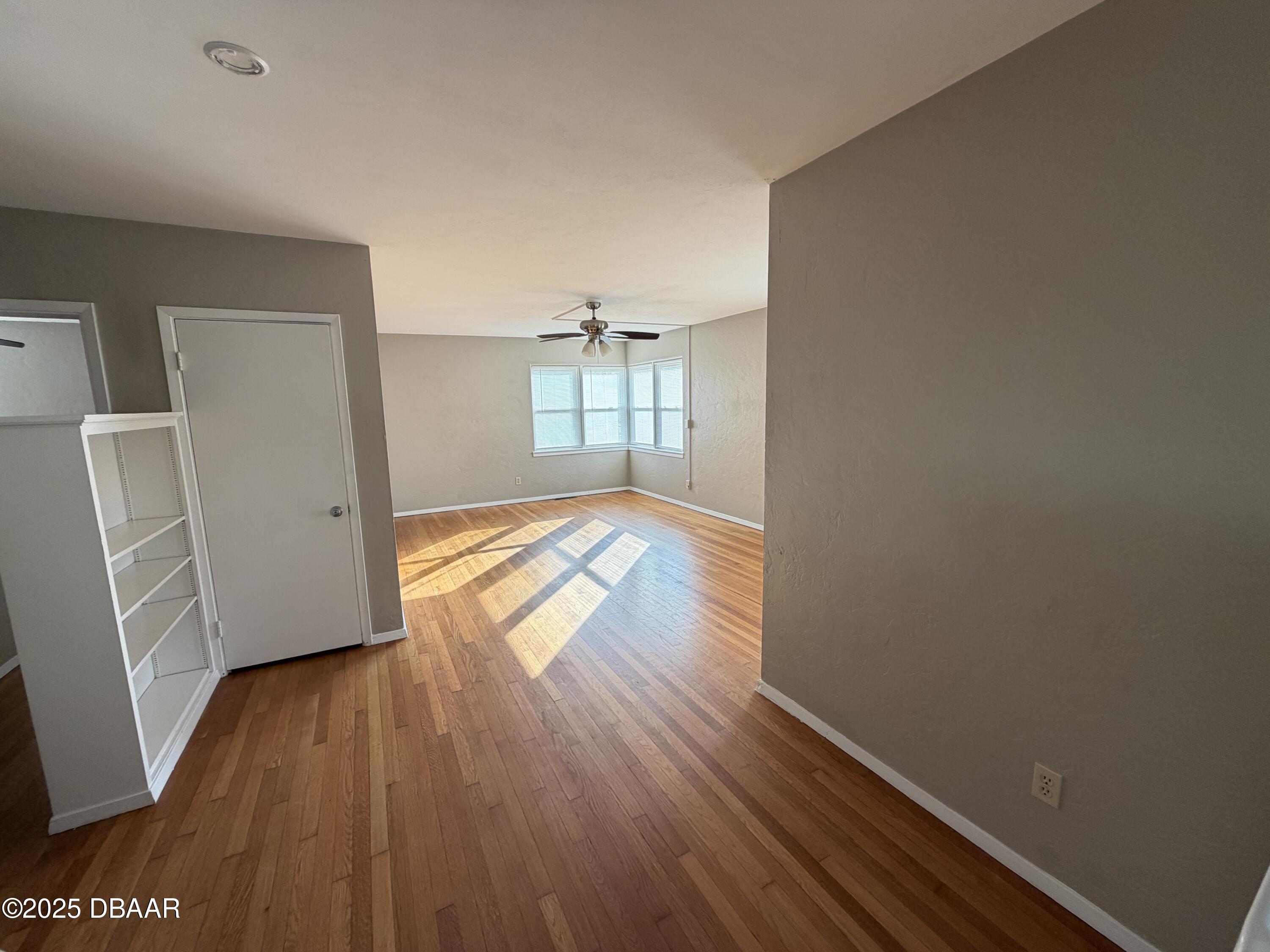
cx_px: 635
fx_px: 514
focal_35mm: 14
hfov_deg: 102.1
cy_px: 476
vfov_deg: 85.7
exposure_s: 1/121
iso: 100
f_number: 2.2
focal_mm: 2.22
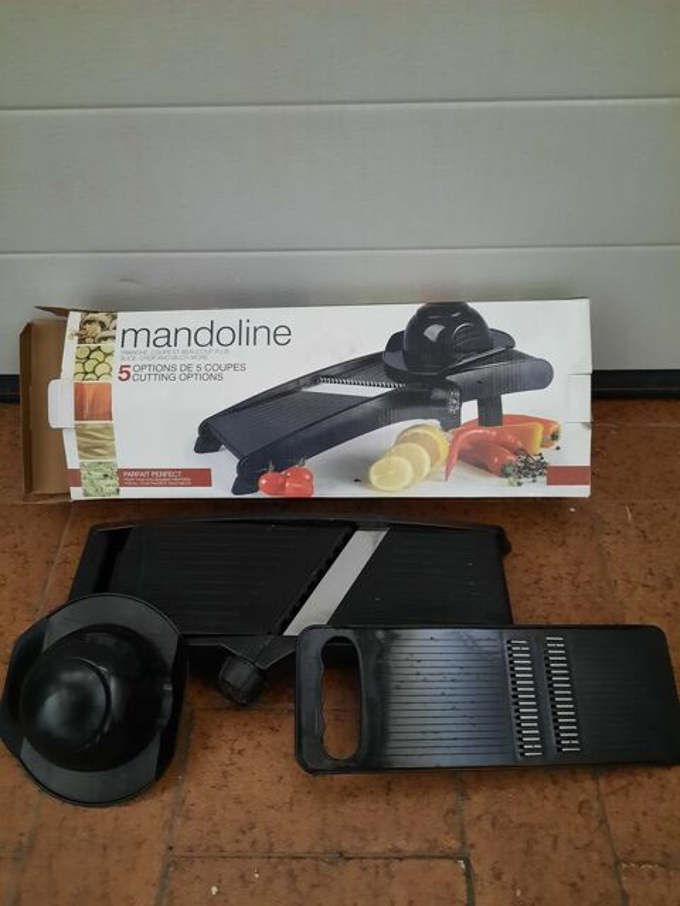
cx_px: 340
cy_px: 453
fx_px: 655
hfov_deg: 54.9
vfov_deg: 69.4
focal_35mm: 25
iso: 1000
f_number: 2
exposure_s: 1/20
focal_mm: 4.6
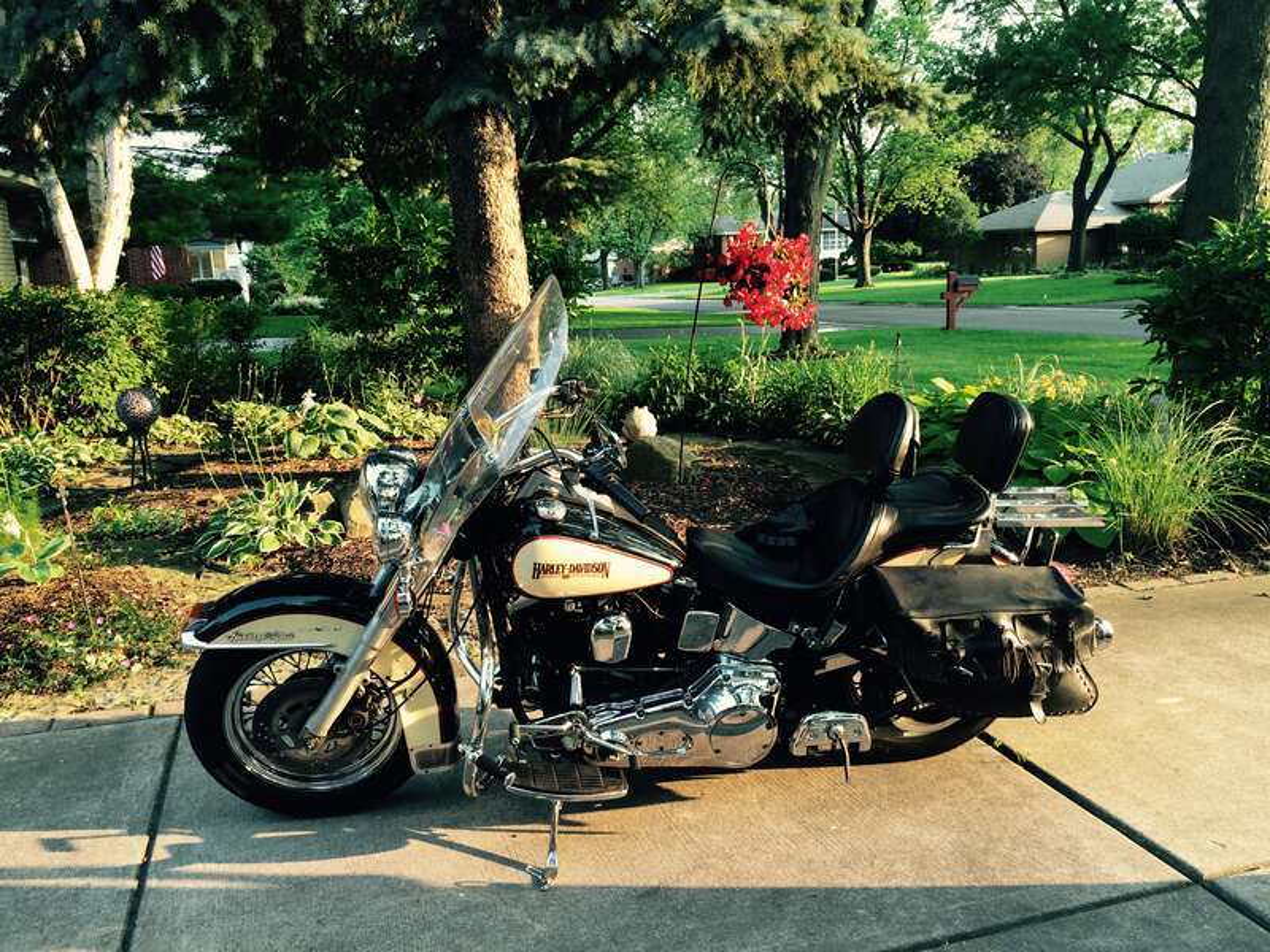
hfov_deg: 61.7
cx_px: 635
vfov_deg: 48.2
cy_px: 476
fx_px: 1064
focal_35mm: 29
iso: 50
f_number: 2.2
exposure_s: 1/120
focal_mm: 4.15
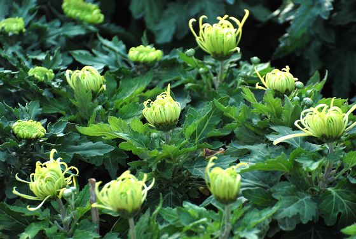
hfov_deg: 6.2
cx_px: 178
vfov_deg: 4.2
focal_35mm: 330
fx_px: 3268
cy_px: 120
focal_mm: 220
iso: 200
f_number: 5.6
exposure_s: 1/320
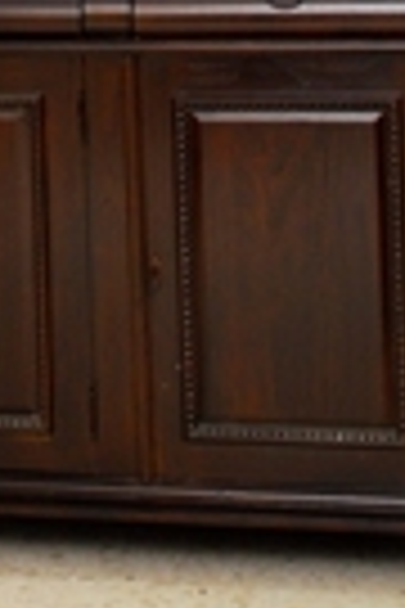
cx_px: -38
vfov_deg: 14.0
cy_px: -230
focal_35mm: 140
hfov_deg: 9.7
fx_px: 2362
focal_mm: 28
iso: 320
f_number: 6.3
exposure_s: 1/50
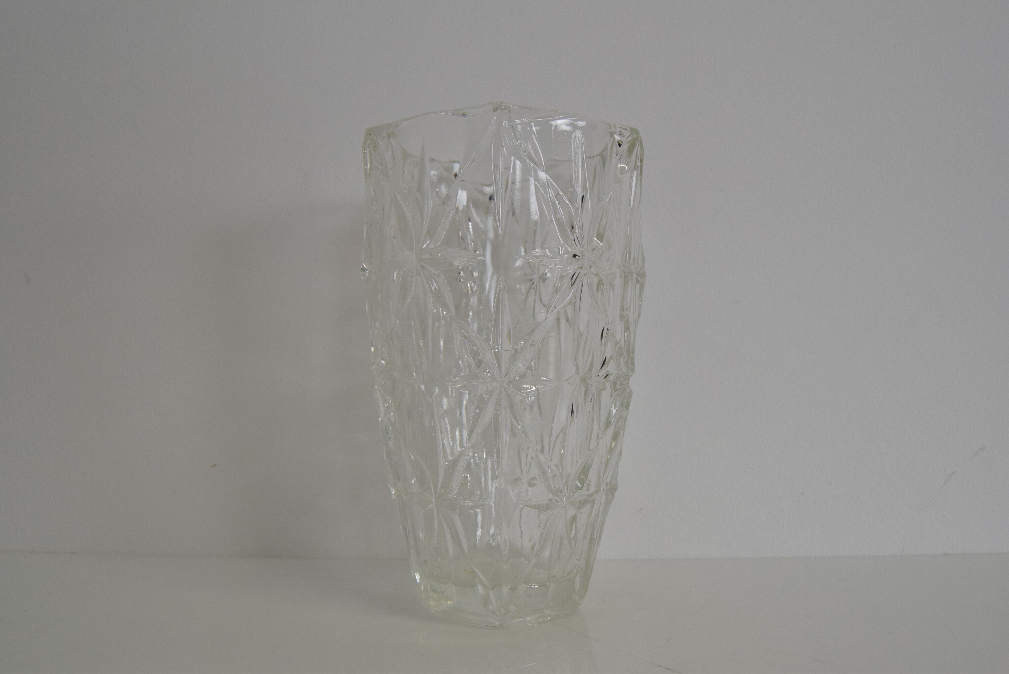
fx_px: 799
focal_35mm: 28
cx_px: 504
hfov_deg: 64.5
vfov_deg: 45.7
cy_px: 337
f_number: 8
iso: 1600
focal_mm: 19
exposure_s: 1/250
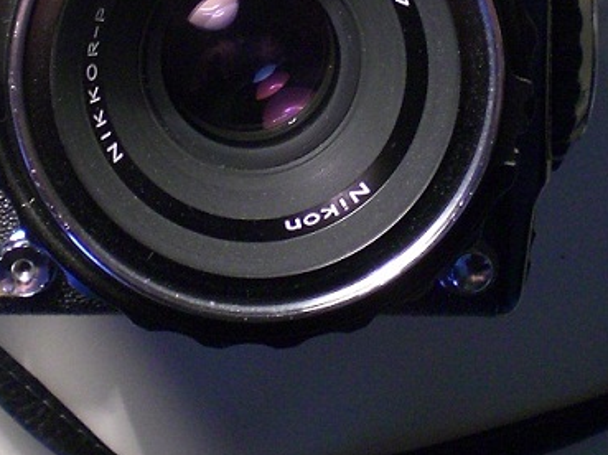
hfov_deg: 21.1
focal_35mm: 93
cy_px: -35
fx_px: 1632
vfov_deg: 15.5
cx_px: 252
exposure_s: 1/50
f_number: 3.1
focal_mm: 6.3
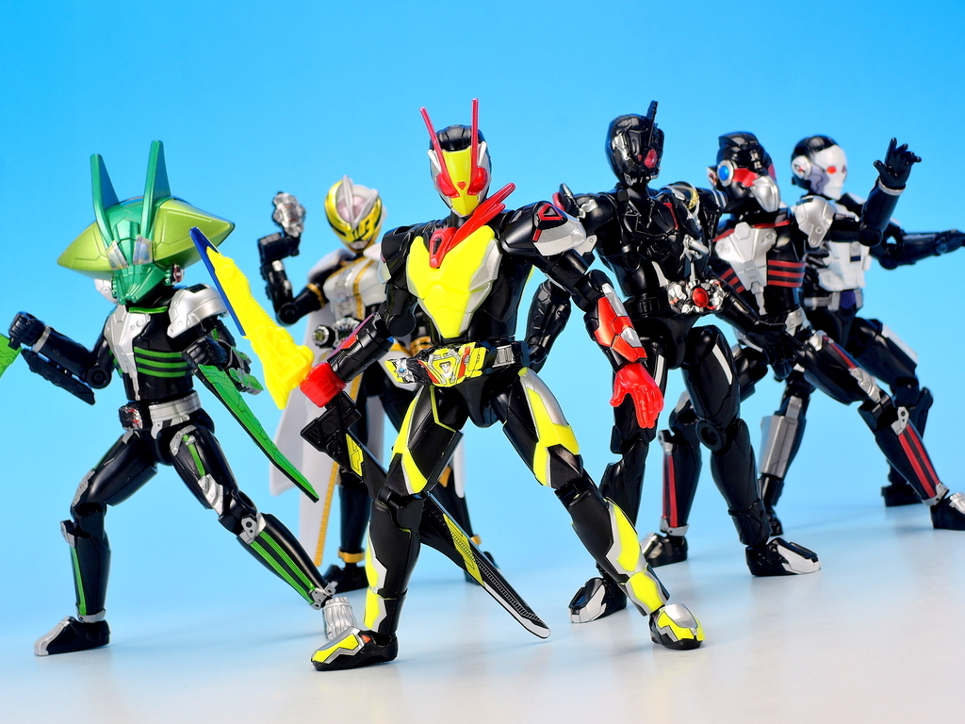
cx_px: 482
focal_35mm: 75
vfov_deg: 19.6
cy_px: 362
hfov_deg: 26.0
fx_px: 2091
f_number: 6.5
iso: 80
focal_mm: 16
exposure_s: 1/3
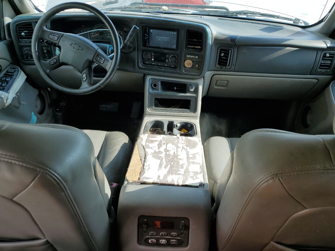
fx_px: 252
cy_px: 126
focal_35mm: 26
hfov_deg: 67.3
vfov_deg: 53.1
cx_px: 168
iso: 50
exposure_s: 1/667
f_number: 1.5
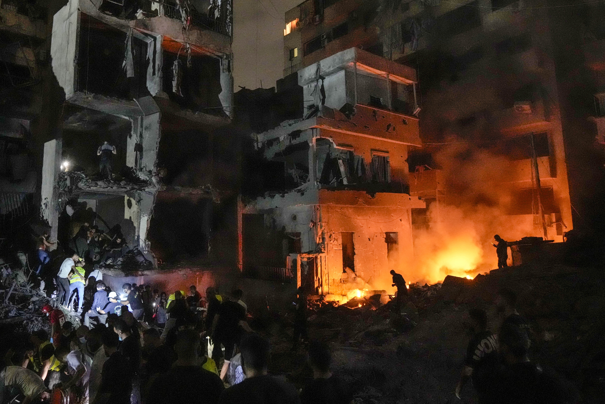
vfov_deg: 53.1
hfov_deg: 73.7
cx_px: 302
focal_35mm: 24
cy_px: 202
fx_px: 403
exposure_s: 1/60
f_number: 3.2
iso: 12800
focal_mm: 24
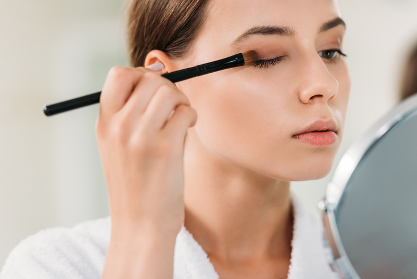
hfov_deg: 12.1
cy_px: 140
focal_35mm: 170
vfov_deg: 8.1
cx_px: 208
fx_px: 1969
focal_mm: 170
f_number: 3.5
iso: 125
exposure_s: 1/200
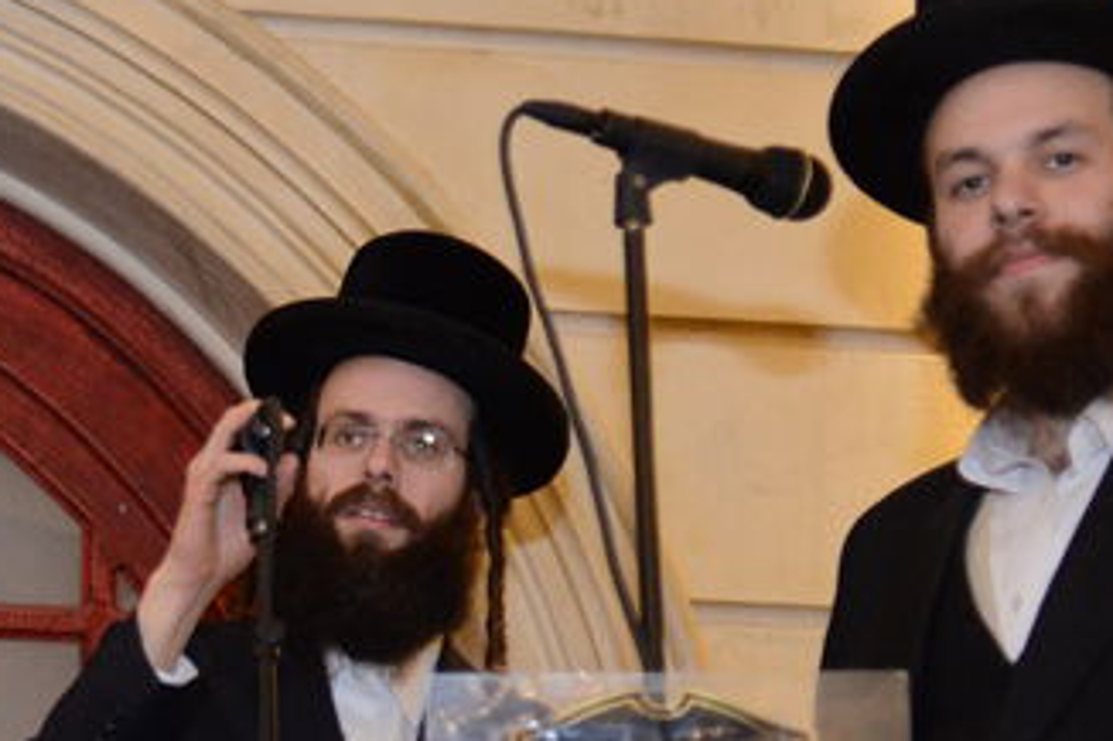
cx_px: -102
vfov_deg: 12.3
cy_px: 794
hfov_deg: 18.0
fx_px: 3399
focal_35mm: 110
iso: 3200
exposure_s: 1/80
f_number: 2.5
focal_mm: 35
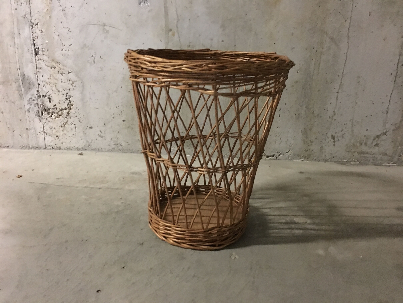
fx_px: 338
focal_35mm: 29
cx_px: 202
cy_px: 152
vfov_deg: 48.2
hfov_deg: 61.7
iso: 125
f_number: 2.2
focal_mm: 4.15
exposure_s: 1/4
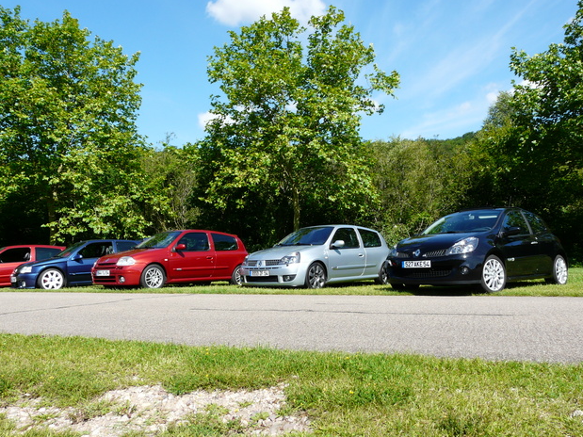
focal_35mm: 30
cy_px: 216
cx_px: 285
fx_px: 505
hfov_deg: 60.0
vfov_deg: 46.8
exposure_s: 1/320
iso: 100
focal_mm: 4.7
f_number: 5.6
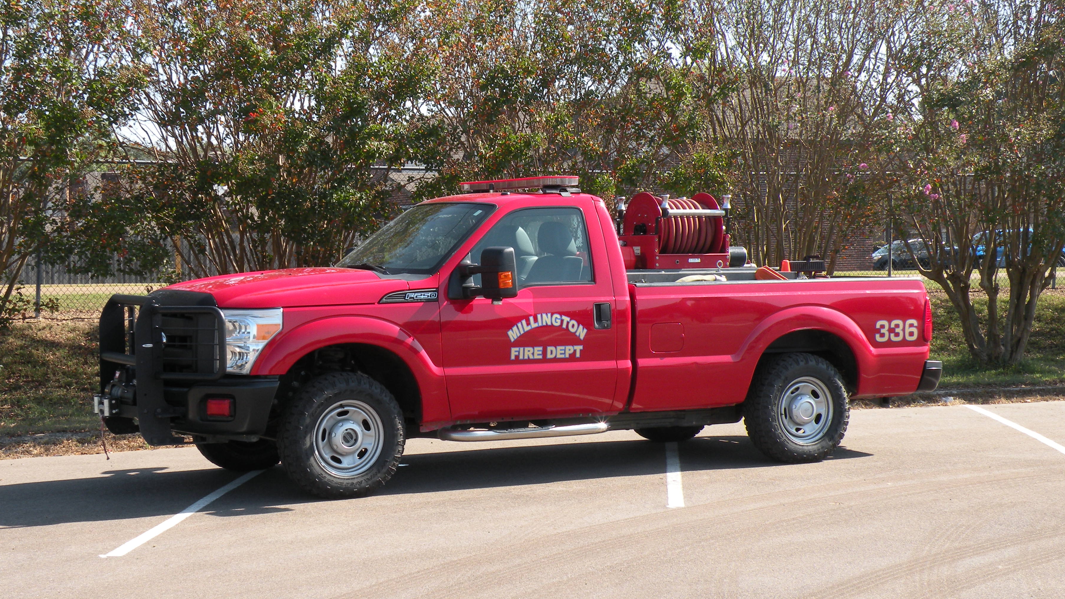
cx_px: 540
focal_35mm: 62
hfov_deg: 33.8
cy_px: 263
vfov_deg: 19.4
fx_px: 1751
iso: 64
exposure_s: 1/168
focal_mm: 9.8
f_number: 5
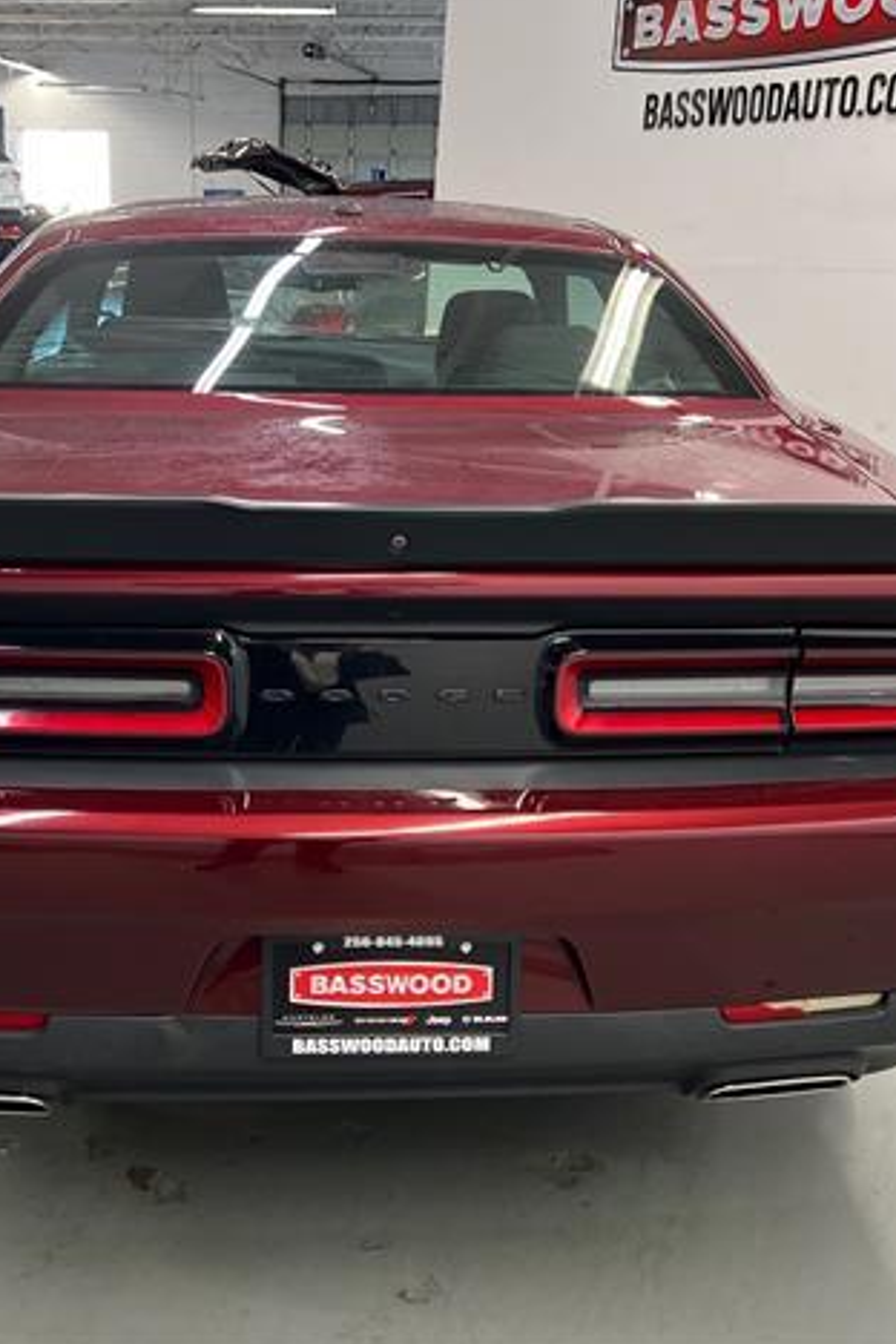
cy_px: 666
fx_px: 1381
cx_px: 342
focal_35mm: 37
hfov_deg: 35.8
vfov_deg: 51.9
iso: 200
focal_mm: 5.7
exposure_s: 1/60
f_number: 1.5
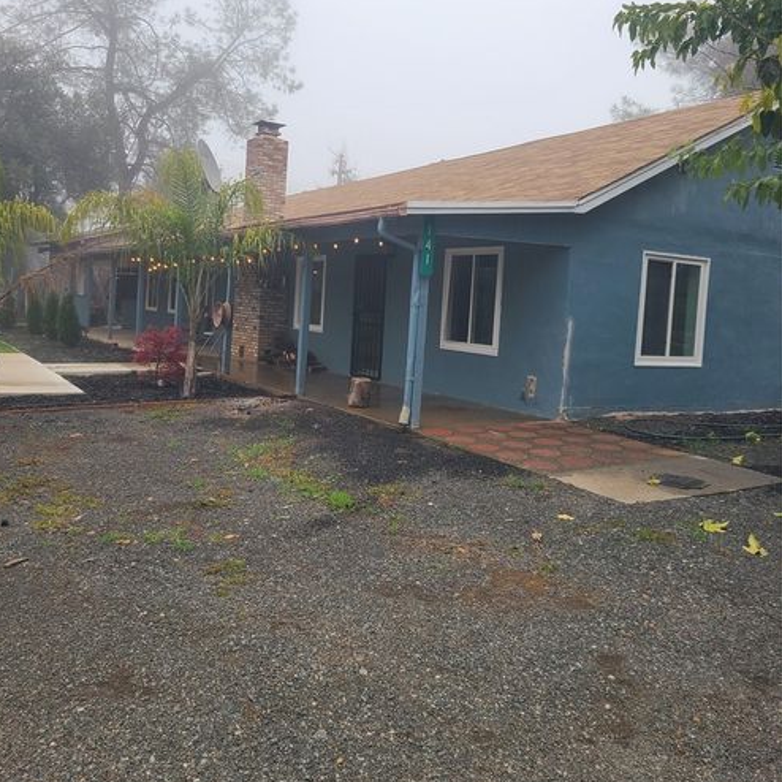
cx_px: 388
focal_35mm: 31
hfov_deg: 52.5
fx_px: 792
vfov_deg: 52.4
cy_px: 340
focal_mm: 5.4
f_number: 1.8
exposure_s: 1/255
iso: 40
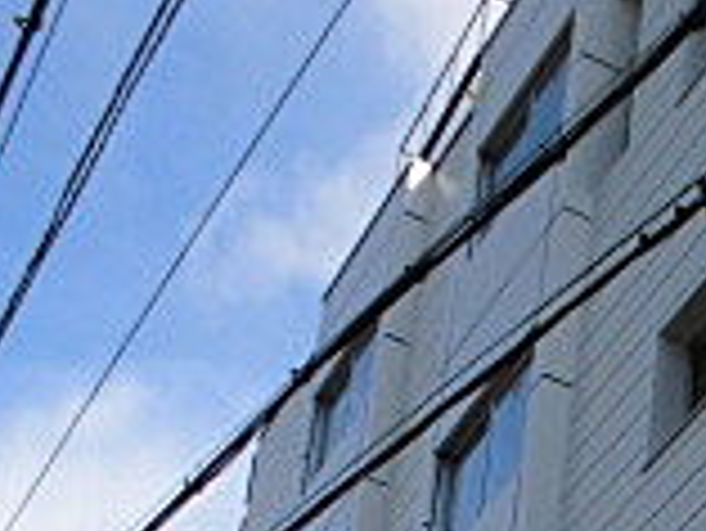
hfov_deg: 17.2
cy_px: 1040
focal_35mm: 106
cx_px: 967
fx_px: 2164
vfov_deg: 12.4
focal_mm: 4.6
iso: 100
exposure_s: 1/640
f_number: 3.5
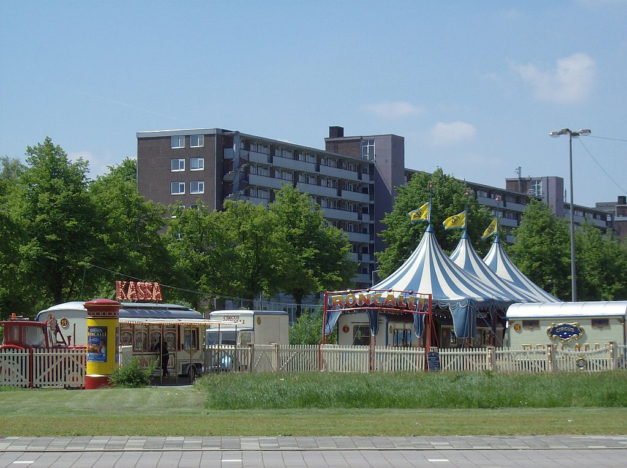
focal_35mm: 108
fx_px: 1952
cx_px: 314
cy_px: 234
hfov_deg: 18.3
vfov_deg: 13.7
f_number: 7.8
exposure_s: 1/328
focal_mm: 18
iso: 100
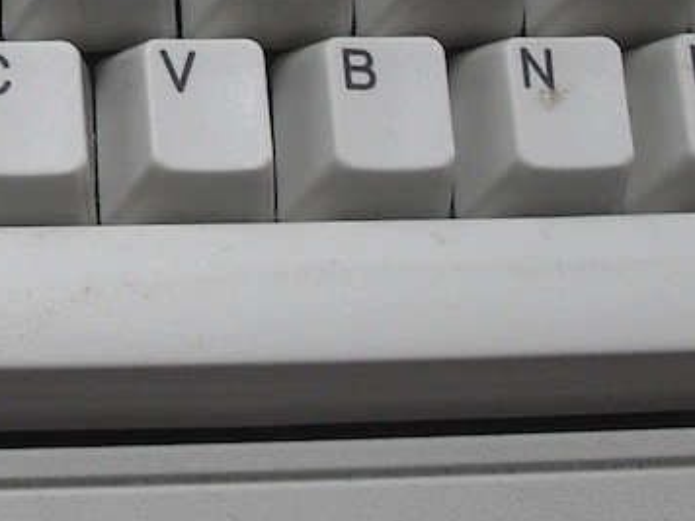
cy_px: -197
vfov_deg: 10.8
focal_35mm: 133
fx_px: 2670
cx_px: -164
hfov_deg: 14.3
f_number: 2.8
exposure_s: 1/45
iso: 100
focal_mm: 6.3
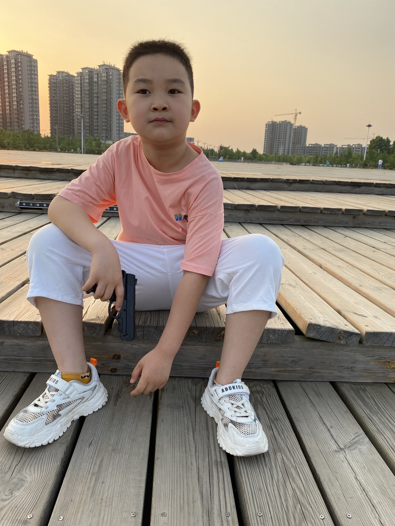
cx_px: 198
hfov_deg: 53.1
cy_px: 263
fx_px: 396
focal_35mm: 26
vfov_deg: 67.3
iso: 32
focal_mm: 4.25
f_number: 1.8
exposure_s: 1/326
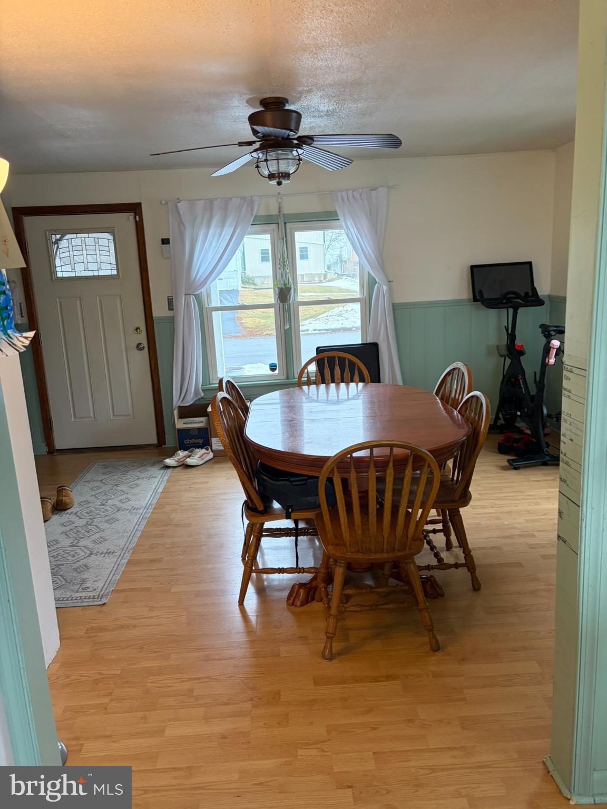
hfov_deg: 53.1
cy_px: 404
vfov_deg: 67.3
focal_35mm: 26
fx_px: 608
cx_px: 304
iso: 200
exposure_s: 1/60
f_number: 1.6
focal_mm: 5.96
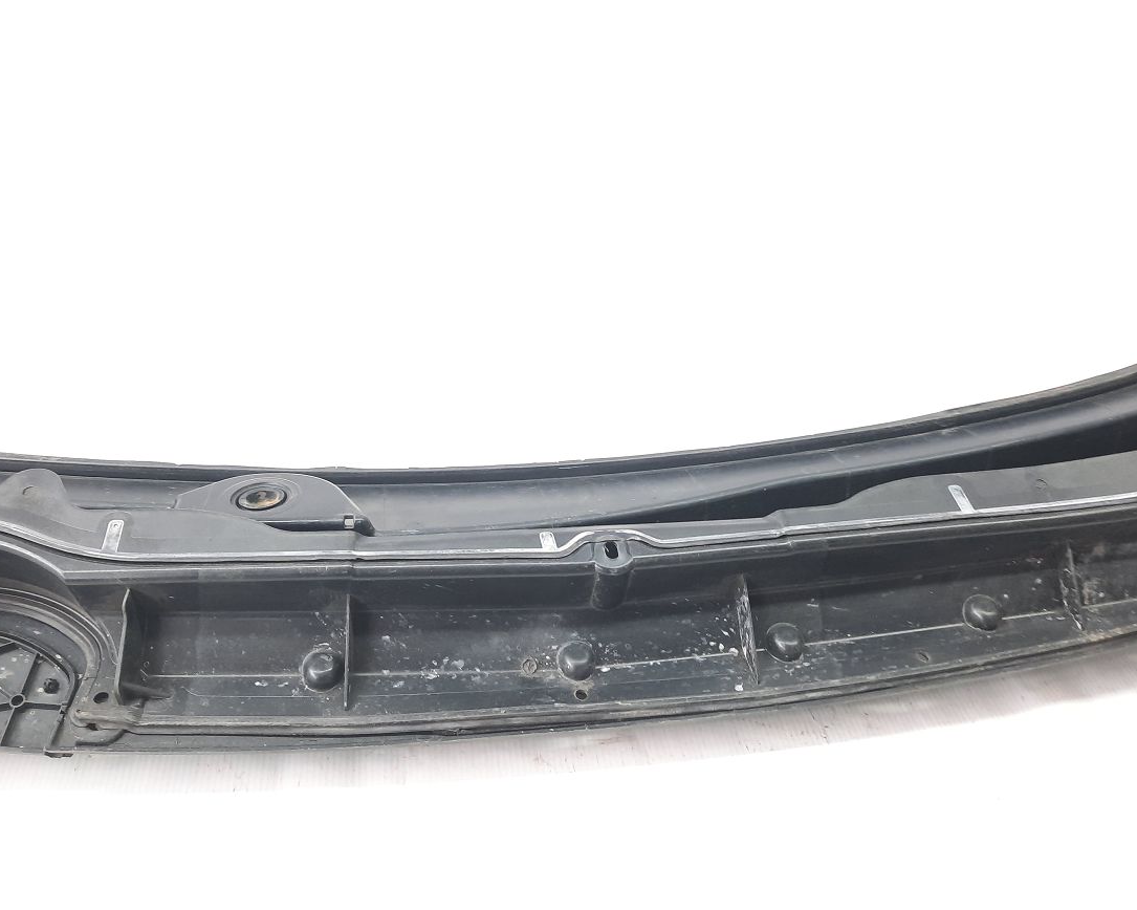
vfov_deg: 53.2
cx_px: 534
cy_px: 455
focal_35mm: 27
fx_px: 909
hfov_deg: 64.0
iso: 160
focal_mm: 4.6
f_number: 2
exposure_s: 1/50
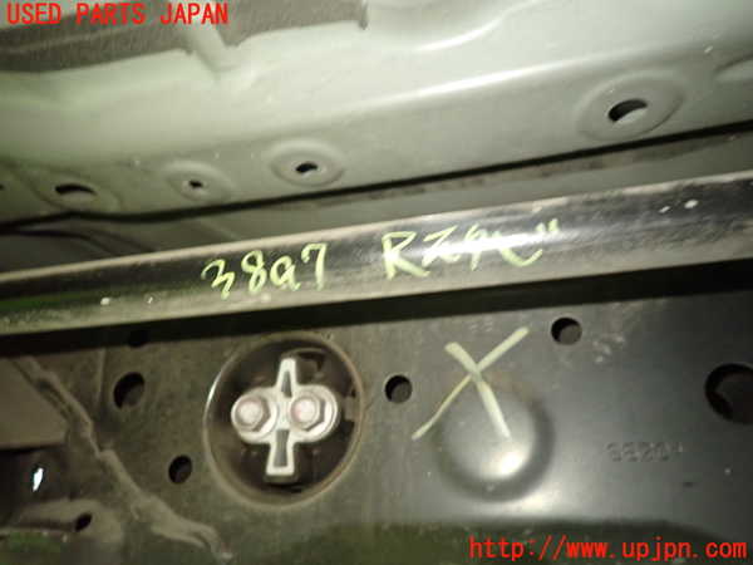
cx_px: 376
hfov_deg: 69.4
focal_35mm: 25
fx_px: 544
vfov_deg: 54.9
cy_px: 282
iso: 800
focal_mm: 4.5
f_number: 2
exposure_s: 1/15
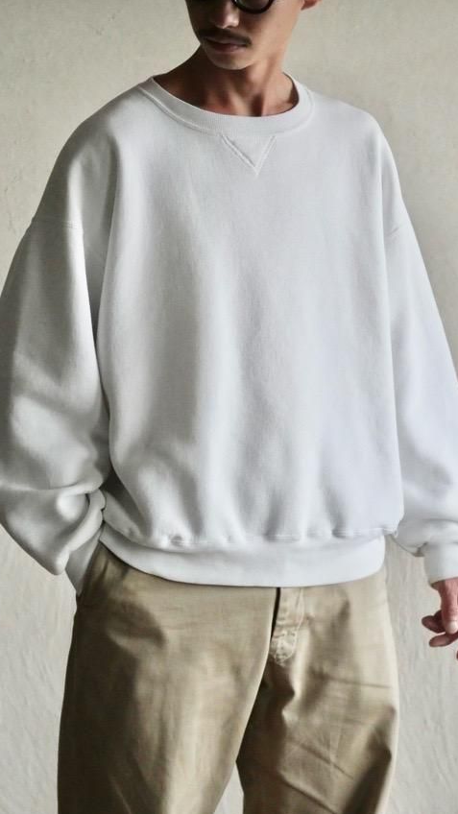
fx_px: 2461
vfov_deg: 18.8
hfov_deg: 10.6
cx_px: 230
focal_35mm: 114
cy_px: 407
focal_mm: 52
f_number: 4
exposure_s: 1/125
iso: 3200
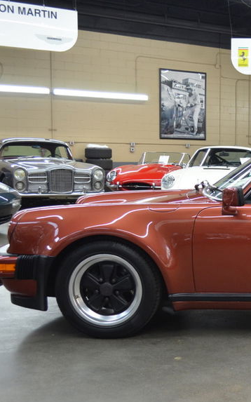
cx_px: 302
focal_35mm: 60
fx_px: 657
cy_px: 229
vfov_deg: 34.0
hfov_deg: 20.2
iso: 800
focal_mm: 22
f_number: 4
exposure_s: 1/60
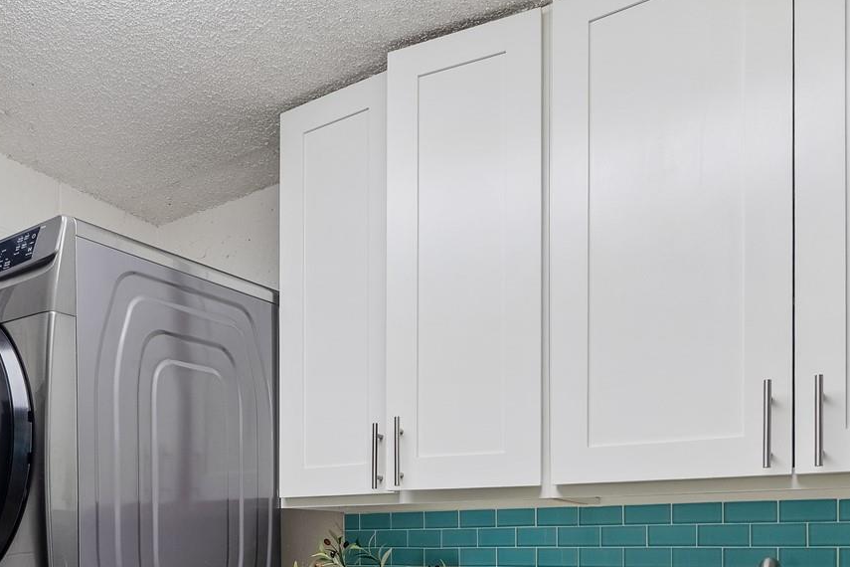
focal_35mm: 35
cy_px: 543
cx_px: 260
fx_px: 826
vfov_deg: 35.0
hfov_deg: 53.0
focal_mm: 9
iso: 400
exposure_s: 1/800
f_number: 4
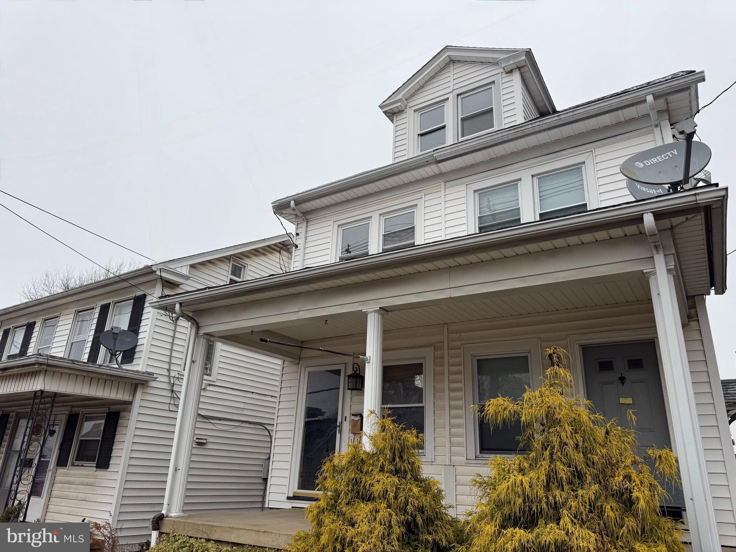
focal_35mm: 24
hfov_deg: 71.6
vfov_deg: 56.8
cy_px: 276
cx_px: 368
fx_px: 510
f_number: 1.78
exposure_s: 1/796
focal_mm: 6.76
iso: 80
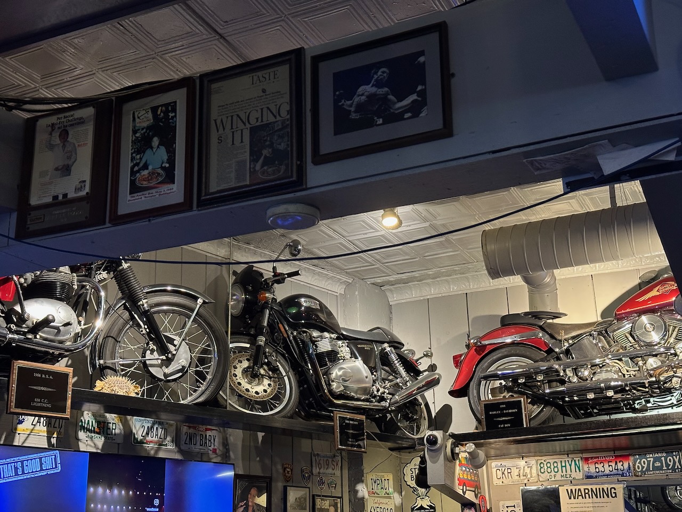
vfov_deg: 30.3
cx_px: 341
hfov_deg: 39.7
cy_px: 256
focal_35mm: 48
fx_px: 946
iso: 250
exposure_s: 1/59
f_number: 1.78
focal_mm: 6.86
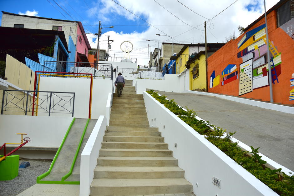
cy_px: 98
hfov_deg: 67.4
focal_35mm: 27
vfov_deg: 47.9
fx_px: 221
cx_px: 147
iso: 100
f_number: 4.5
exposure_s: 1/800
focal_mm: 18
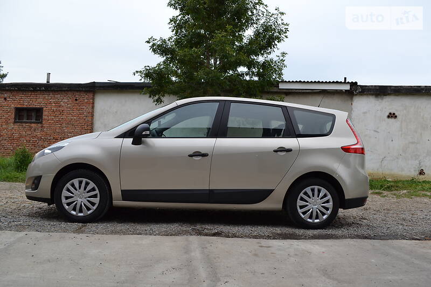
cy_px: 144
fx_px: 323
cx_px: 216
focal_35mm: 27
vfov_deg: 47.9
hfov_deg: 67.4
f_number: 5.6
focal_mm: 18
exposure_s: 1/125
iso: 280
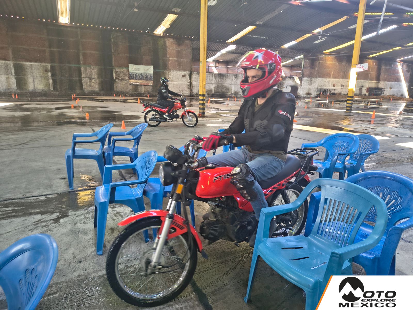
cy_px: 155
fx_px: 274
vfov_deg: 58.9
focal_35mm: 23
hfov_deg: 73.9
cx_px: 206
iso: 187
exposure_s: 1/120
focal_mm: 5.56
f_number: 1.8
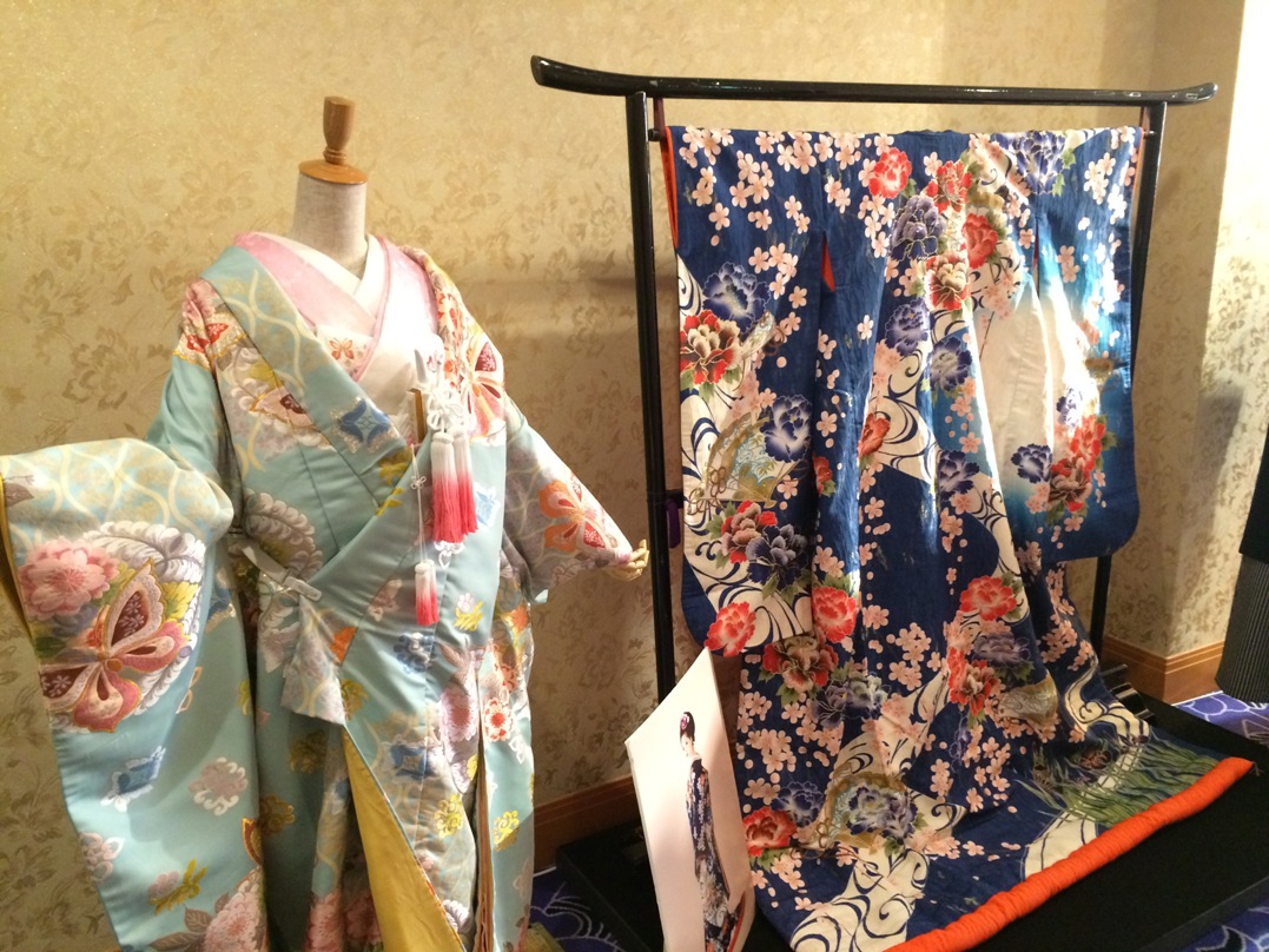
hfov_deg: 61.7
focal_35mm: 29
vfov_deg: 48.2
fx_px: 1063
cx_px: 634
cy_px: 476
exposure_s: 1/15
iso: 250
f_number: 2.2
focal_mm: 4.15
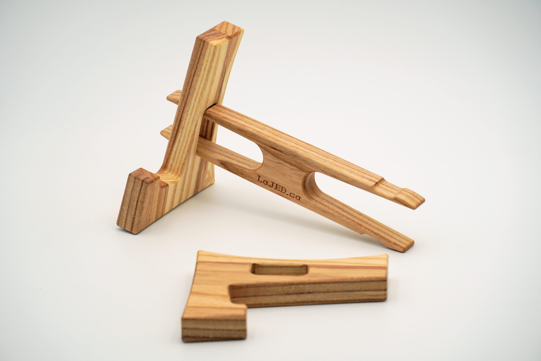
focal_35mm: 136
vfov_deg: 10.1
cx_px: 270
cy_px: 180
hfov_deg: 15.0
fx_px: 2051
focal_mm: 91
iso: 160
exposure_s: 1/160
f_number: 5.6
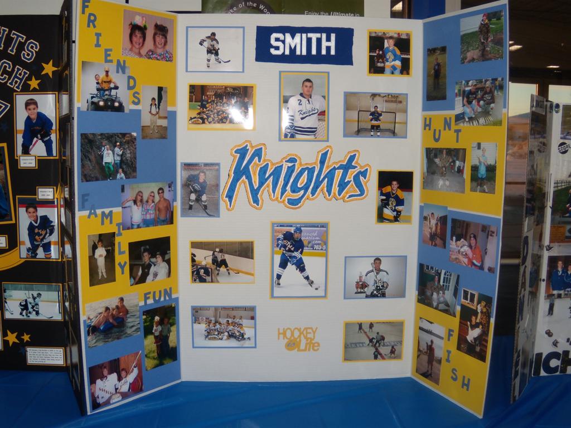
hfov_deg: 51.4
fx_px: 594
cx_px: 286
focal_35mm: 36
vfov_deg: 39.7
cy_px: 214
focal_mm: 6.4
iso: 80
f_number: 3.6
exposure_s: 1/30
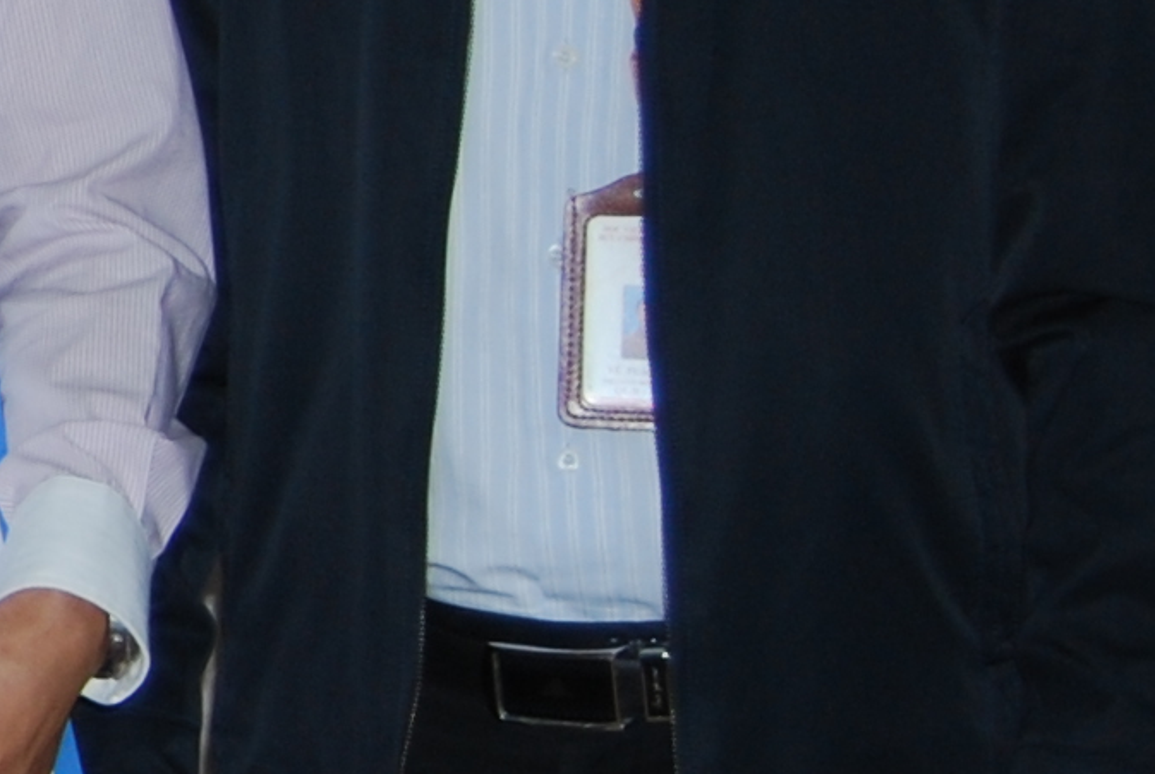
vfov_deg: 6.6
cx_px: -1582
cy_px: -79
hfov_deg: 9.0
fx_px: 6651
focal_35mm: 207
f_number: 4
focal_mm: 24
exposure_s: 1/60
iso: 200
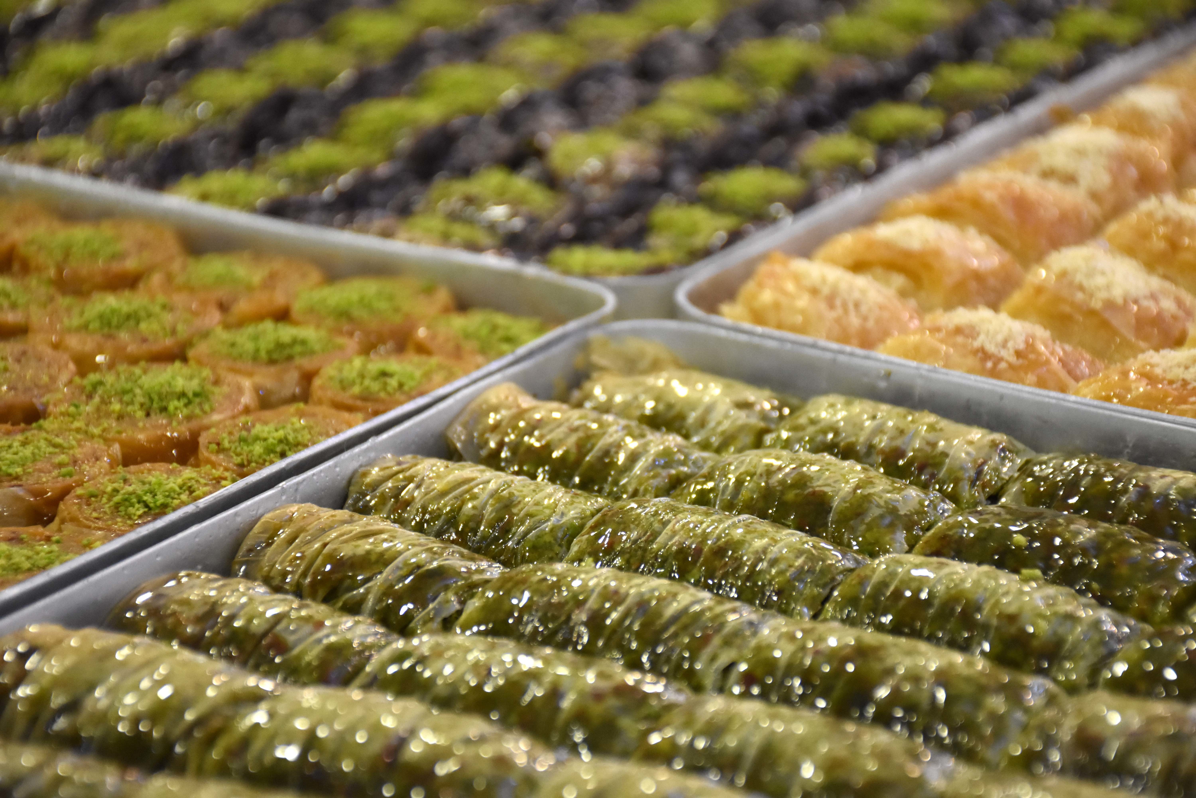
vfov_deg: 11.4
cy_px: 399
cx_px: 598
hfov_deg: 17.1
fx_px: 3986
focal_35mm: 120
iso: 2500
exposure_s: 1/100
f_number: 5.3
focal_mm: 80
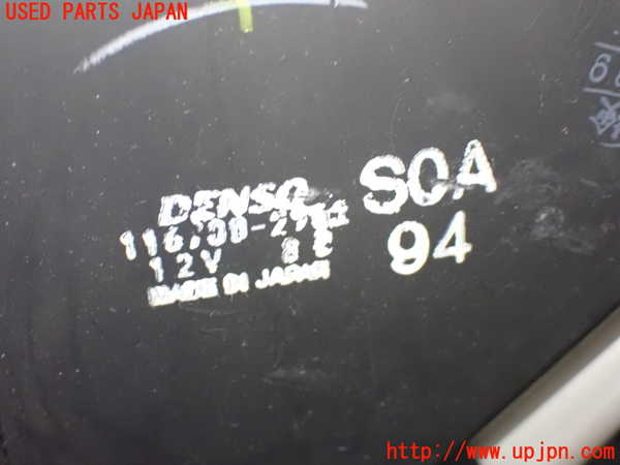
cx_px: 310
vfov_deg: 25.2
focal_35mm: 58
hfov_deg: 33.2
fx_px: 1039
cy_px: 232
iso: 1600
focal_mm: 10.35
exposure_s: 1/40
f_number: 3.5
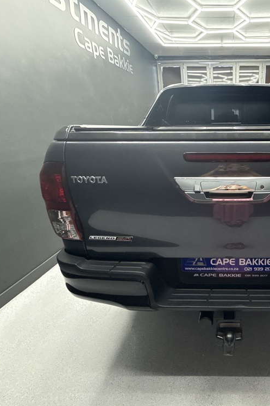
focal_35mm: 20
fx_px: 225
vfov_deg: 84.0
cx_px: 227
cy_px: 203
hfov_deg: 56.0
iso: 250
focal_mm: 2.22
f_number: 2.2
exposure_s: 1/50
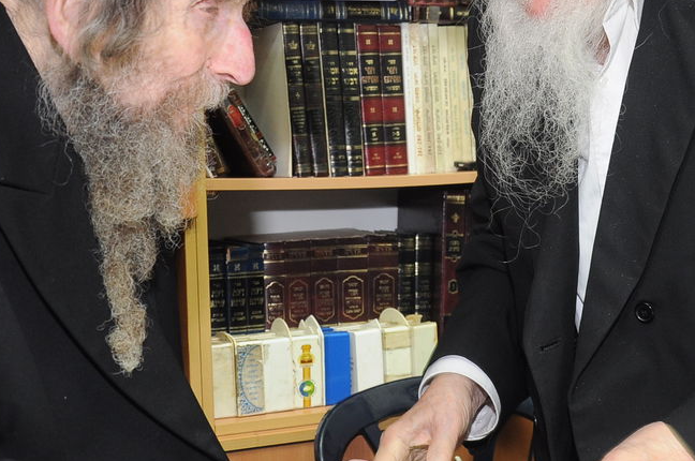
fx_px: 1312
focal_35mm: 68
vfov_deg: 19.8
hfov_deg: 29.5
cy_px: 106
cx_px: 460
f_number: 4.5
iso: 500
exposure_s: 1/60
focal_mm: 21
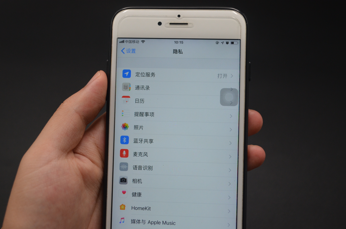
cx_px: 173
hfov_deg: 43.7
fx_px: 432
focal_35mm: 45
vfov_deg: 29.7
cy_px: 114
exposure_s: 1/500
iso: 900
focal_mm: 30
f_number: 4.5
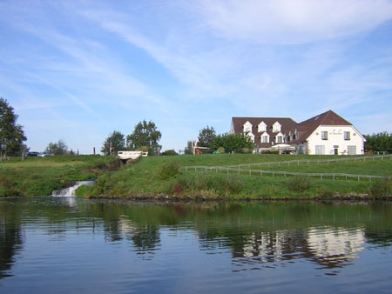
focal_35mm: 36
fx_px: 408
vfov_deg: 39.7
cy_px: 147
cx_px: 196
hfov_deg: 51.3
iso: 100
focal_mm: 4.7
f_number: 5.2
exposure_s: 1/256
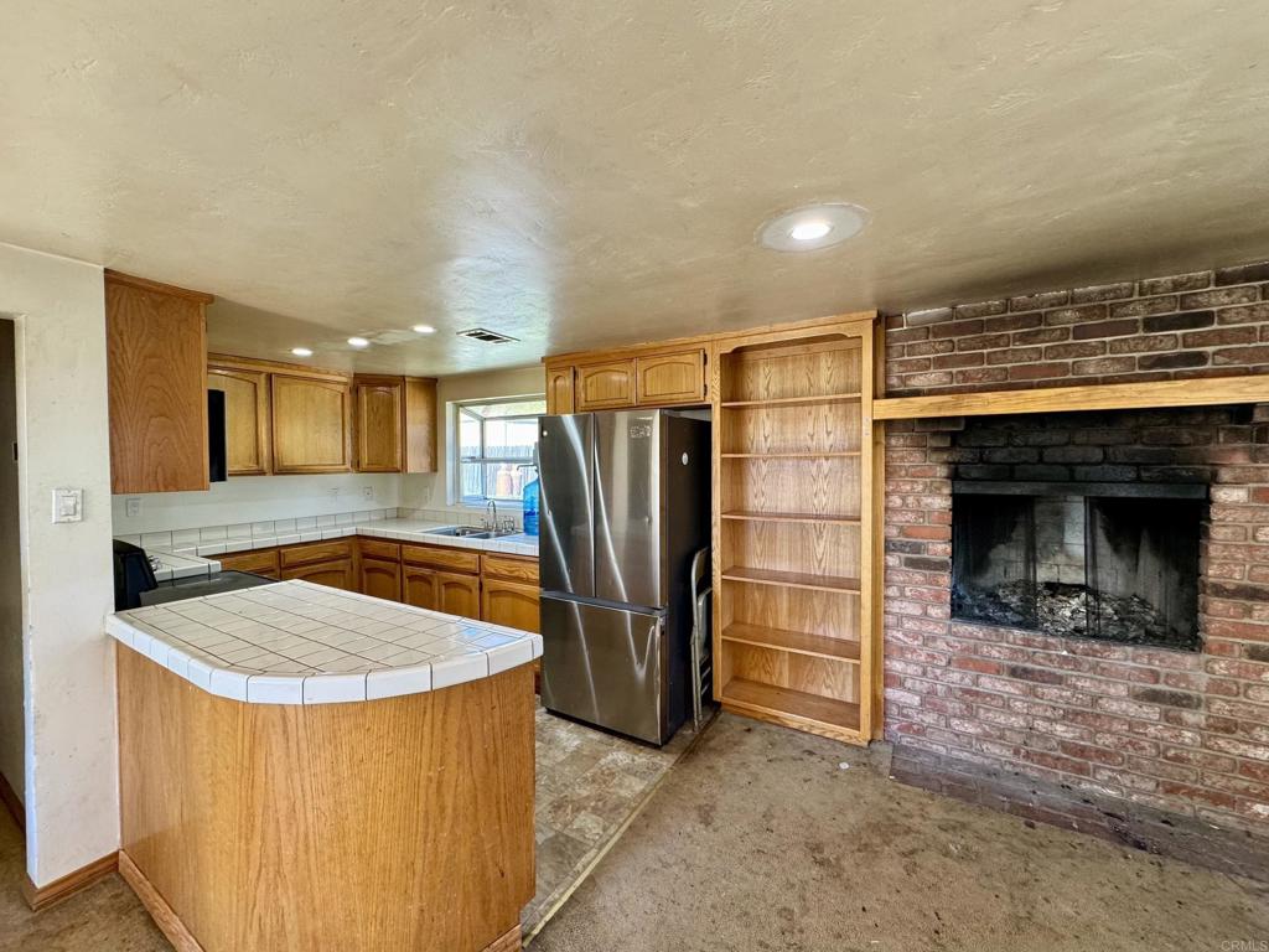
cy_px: 476
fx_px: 513
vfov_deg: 85.7
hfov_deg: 102.1
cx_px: 634
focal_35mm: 14
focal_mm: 2.22
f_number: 2.2
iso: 200
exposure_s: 1/120
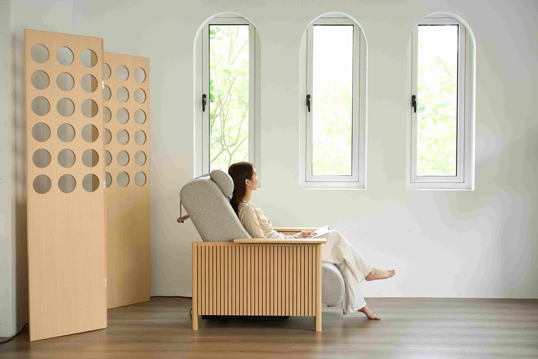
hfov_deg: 43.6
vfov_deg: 29.9
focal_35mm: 45
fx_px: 672
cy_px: 180
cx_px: 269
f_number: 2.8
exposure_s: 1/40
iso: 2500
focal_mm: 45
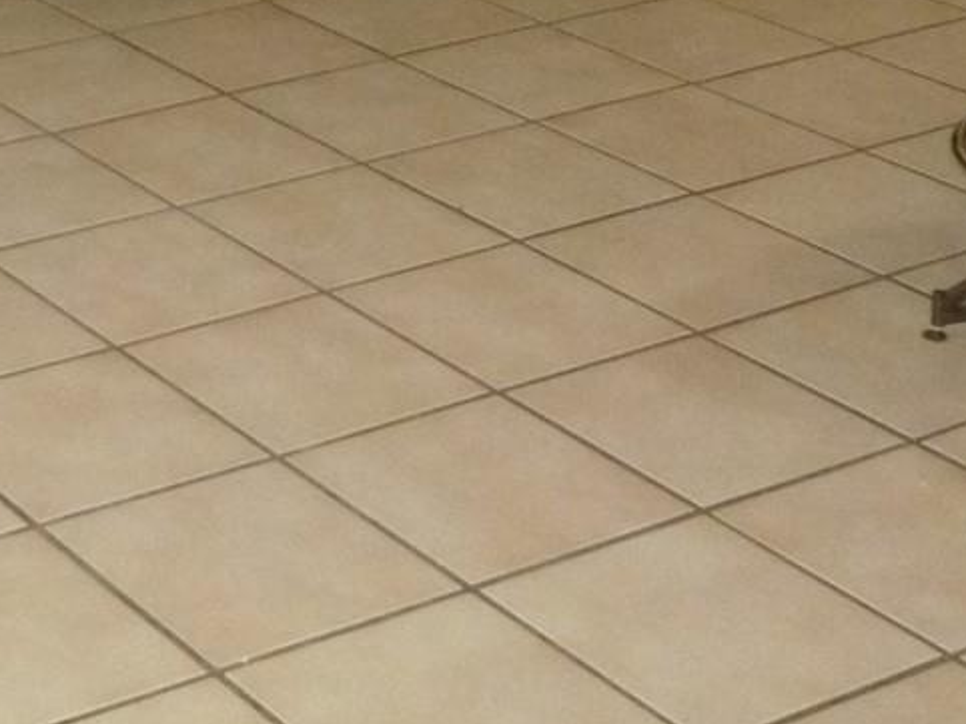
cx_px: -289
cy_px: -397
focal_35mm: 93
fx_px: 2594
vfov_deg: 14.7
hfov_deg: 19.5
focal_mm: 5
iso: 400
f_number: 3.3
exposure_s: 1/60
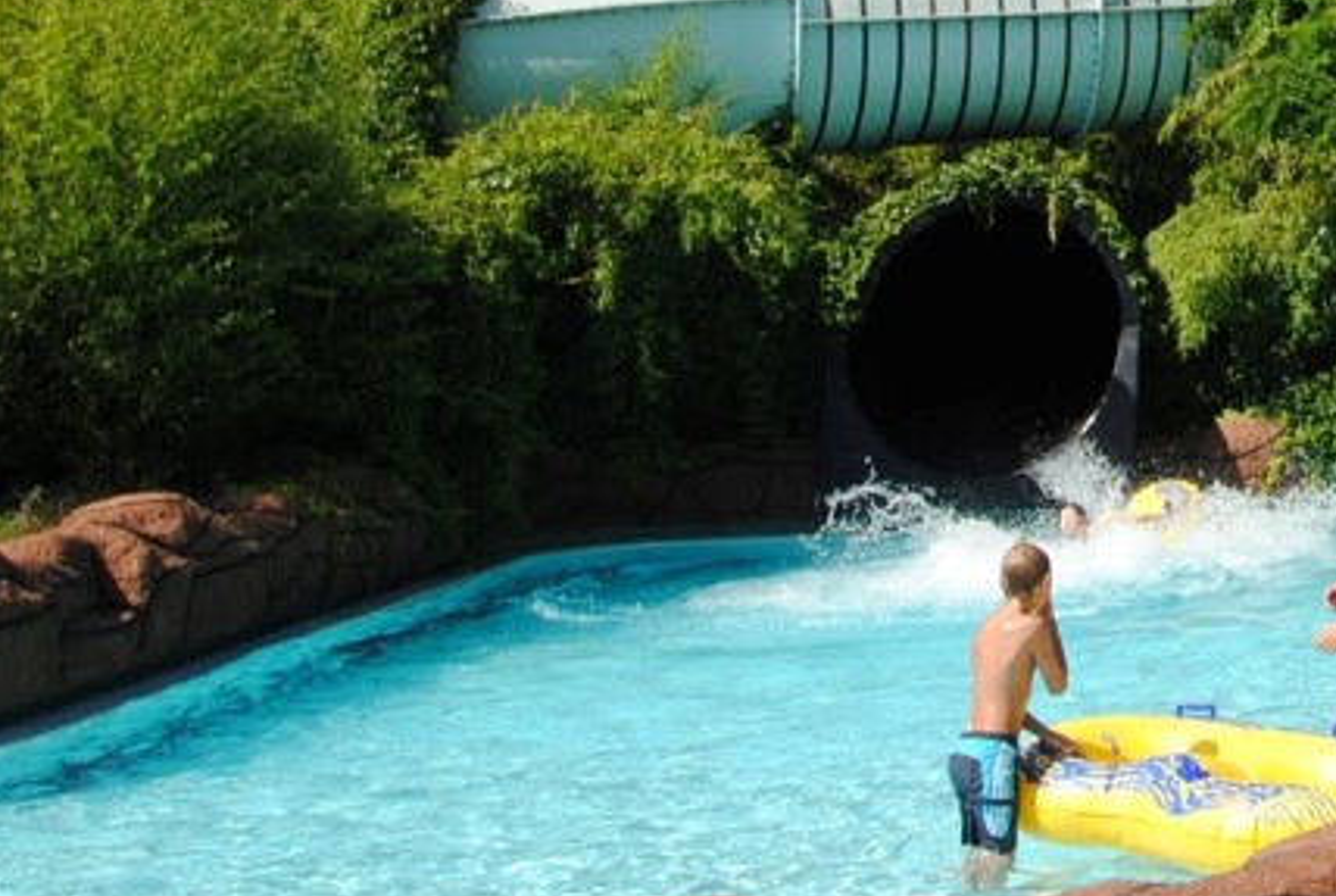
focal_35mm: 68
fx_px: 2541
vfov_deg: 18.9
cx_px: 1753
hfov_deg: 25.3
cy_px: -194
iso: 100
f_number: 7.1
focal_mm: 17
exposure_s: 1/250
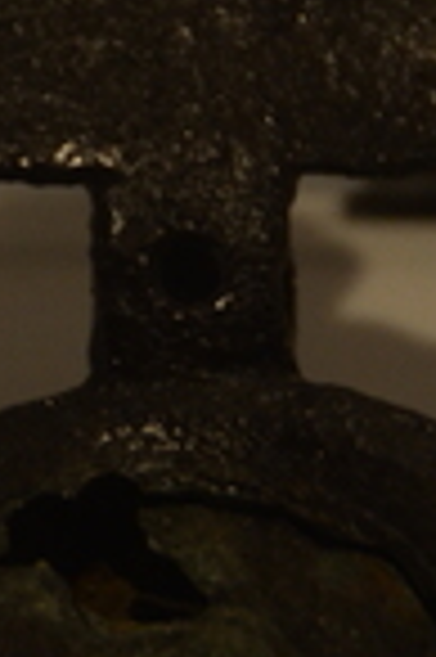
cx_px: 81
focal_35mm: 714
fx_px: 13006
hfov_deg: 1.9
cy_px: 207
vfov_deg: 2.9
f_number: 5.3
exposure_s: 1/25
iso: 800
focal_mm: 105
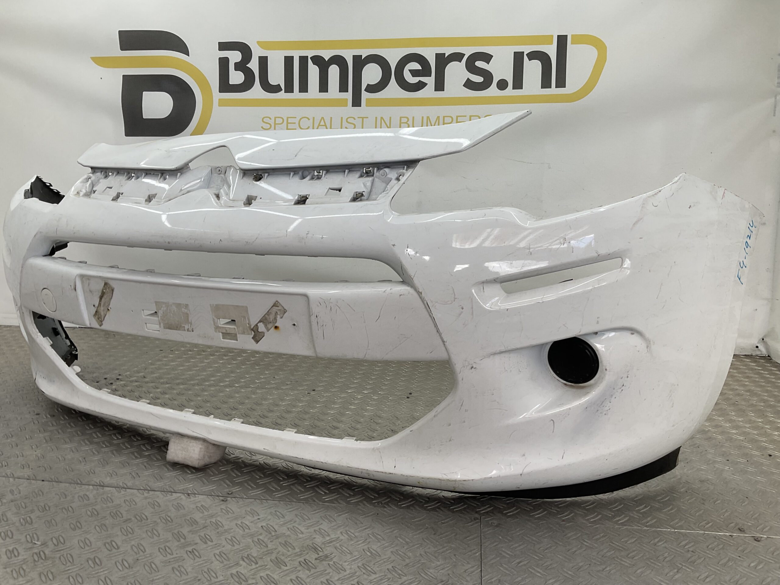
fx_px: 653
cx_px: 390
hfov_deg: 61.7
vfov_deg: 48.2
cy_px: 292
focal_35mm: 29
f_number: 1.8
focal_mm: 3
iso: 16
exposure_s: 1/175
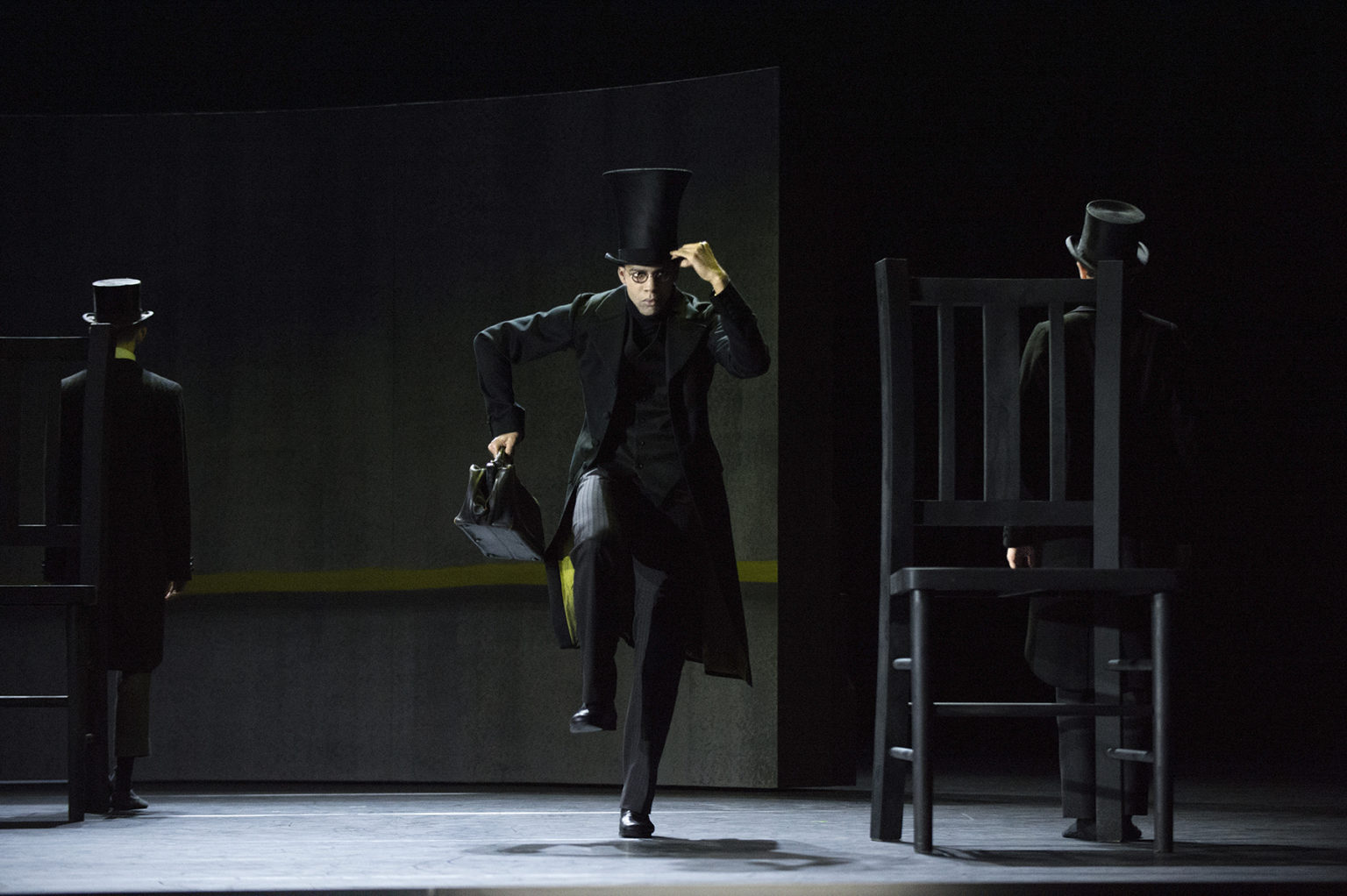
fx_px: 4337
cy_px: 448
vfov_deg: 11.8
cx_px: 674
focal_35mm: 116
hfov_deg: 17.7
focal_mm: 116
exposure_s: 1/250
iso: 12800
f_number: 2.8
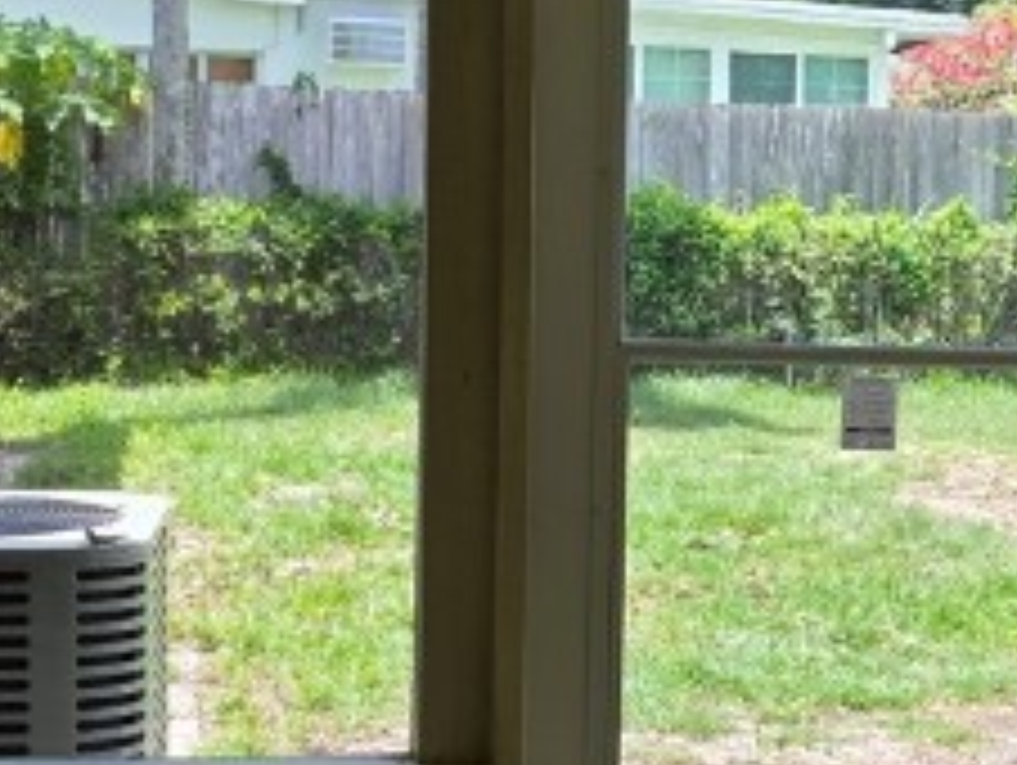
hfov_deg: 18.1
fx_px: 3059
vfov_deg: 14.3
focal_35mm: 104
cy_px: 396
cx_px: 1148
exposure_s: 1/180
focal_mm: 6.3
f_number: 1.7
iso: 16
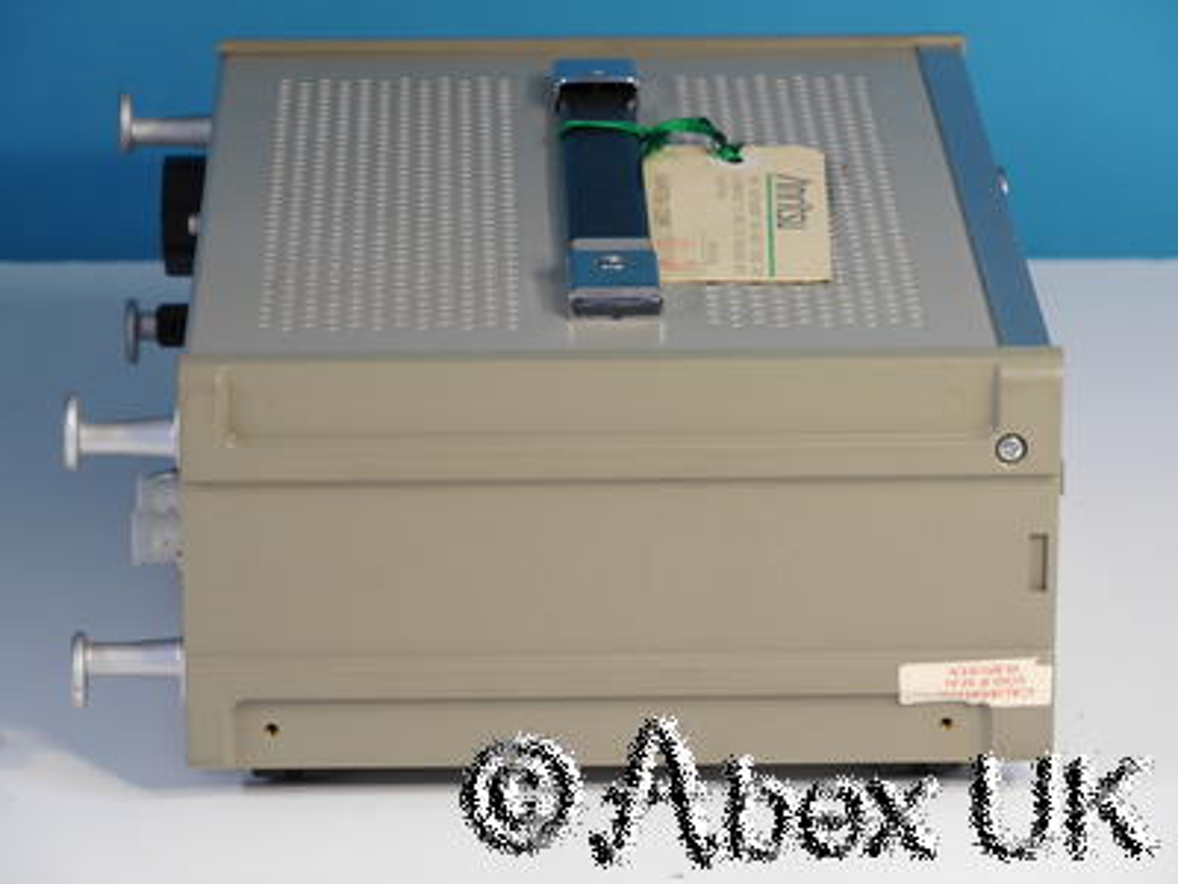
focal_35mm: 168
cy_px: 442
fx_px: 5717
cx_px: 589
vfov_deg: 8.8
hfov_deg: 11.8
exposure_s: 1/3.2
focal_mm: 84
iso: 200
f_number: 8
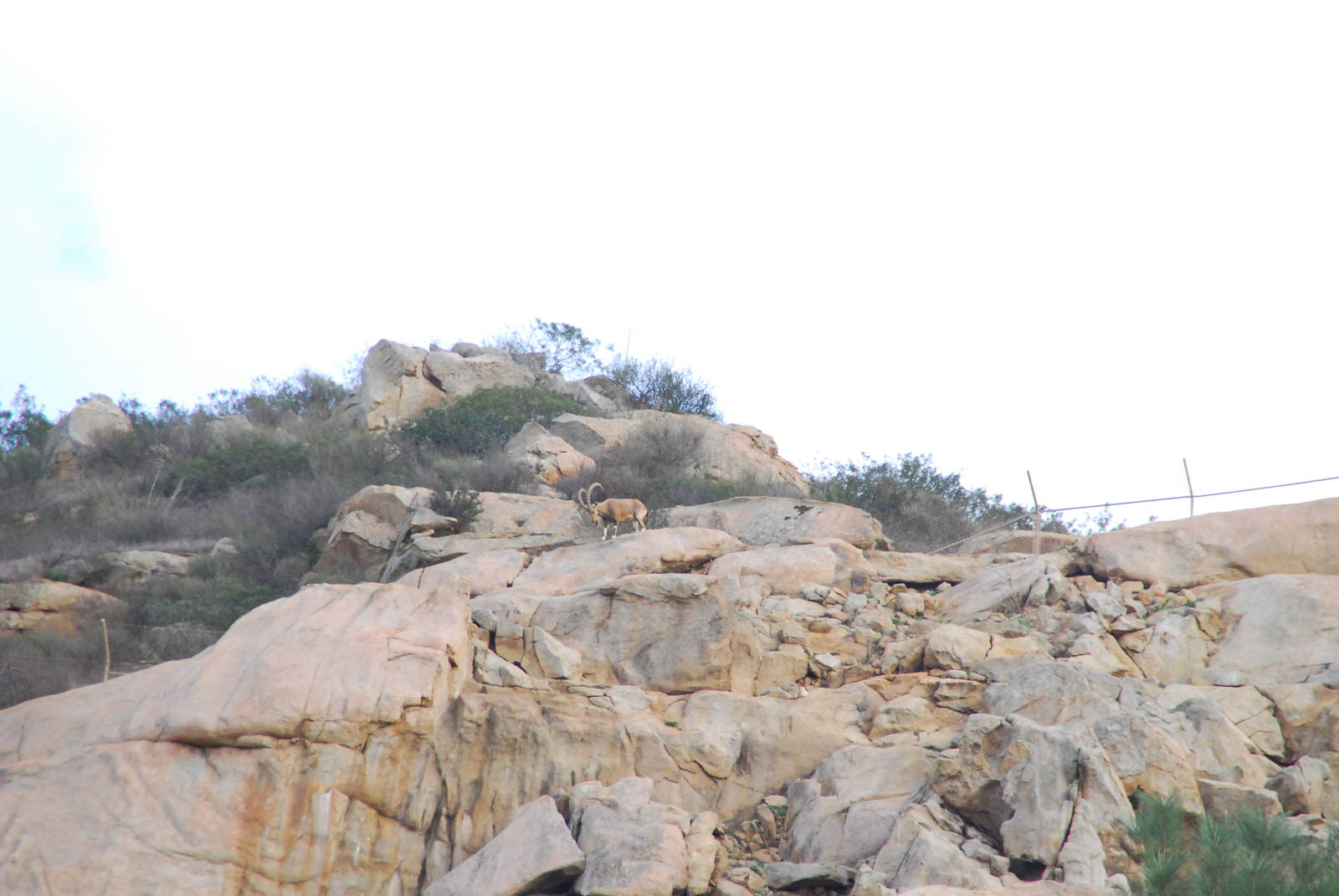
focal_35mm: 300
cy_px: 448
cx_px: 670
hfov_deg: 6.9
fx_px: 11171
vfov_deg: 4.6
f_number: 6.3
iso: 1000
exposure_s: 1/640
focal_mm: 200
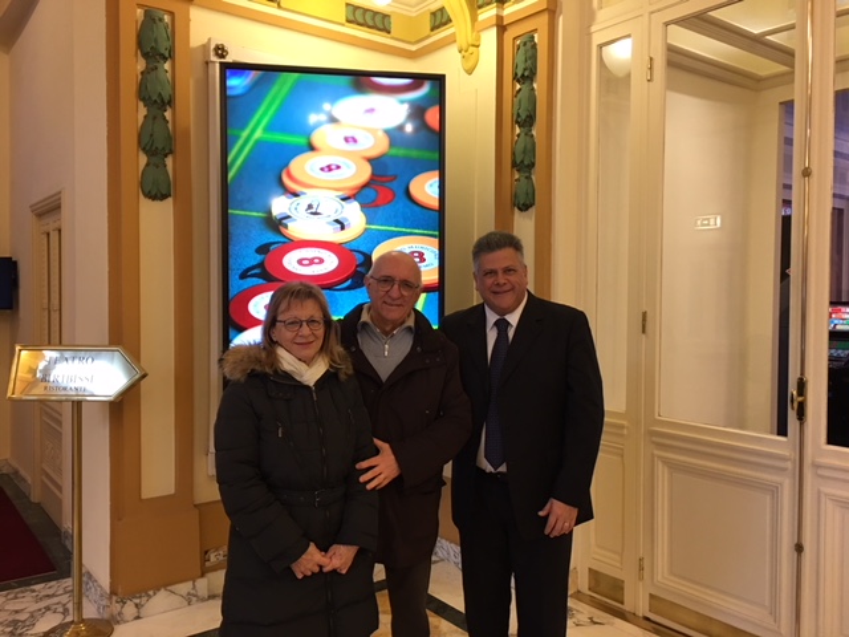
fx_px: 711
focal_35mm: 29
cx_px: 424
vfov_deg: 48.2
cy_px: 318
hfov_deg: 61.7
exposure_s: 1/17
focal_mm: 4.15
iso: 64
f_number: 2.2
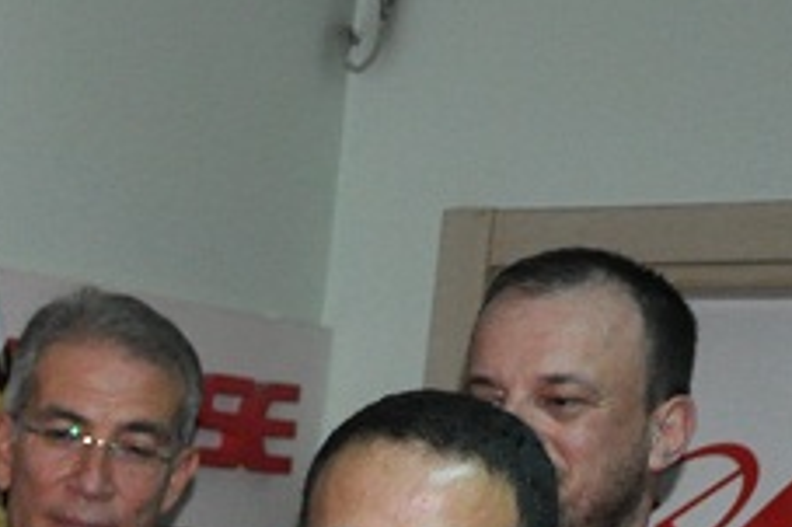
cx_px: -625
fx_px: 2616
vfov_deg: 10.4
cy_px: 1124
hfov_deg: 15.0
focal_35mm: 119
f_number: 4.5
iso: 1000
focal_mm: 18
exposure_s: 1/60
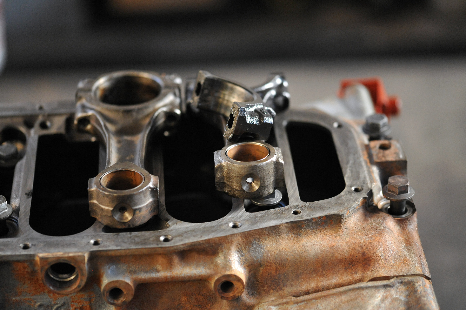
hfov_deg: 19.5
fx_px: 1358
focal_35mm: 105
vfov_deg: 13.0
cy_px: 155
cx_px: 233
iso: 3200
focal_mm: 105
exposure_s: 1/80
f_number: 3.2
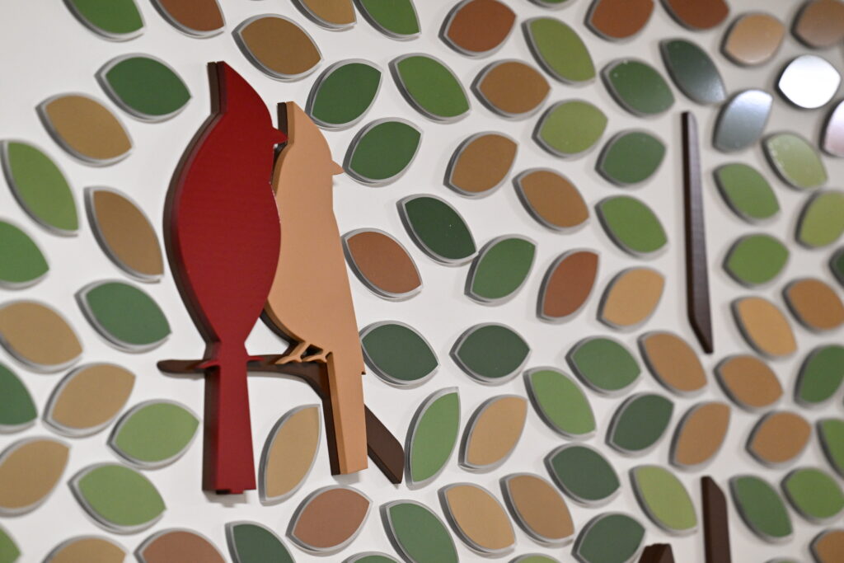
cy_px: 282
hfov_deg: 11.4
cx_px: 422
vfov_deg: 7.6
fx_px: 4220
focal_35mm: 180
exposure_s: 1/160
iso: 2500
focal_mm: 180
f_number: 4
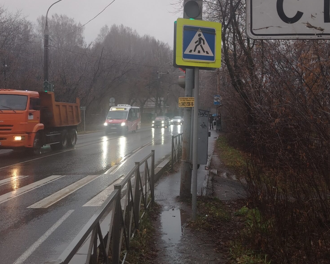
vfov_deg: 35.9
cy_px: 77
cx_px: 212
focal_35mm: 41
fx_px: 400
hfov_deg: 44.3
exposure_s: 1/100
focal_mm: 5.25
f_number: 1.75
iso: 434
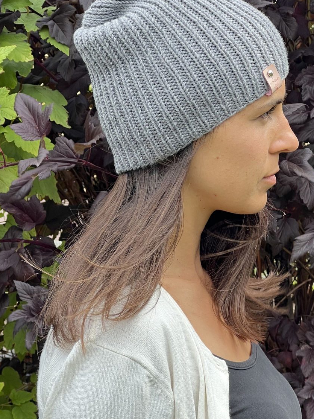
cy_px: 198
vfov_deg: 23.6
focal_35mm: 83
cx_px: 167
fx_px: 1004
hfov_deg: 17.8
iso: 32
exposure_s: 1/99
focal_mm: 9
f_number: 2.8
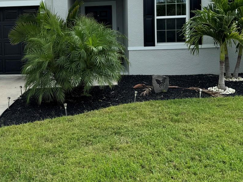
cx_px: 69
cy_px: 50
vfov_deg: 29.9
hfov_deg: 38.9
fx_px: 337
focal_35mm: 48
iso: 80
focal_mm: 6.76
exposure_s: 1/2710
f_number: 1.78
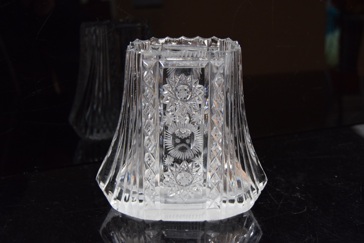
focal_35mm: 45
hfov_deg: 43.6
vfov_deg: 29.9
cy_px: 122
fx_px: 455
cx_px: 182
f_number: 4.5
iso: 1600
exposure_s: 1/80
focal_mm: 30
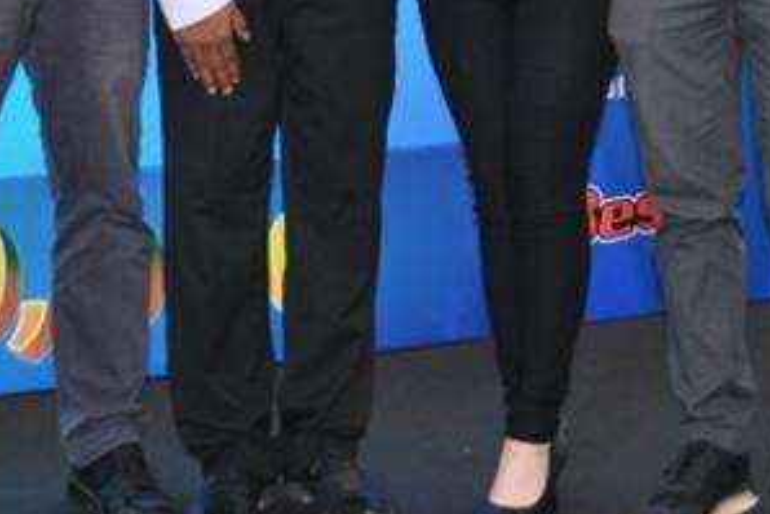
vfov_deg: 12.9
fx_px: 2225
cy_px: -102
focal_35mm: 104
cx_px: 447
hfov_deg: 19.6
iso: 200
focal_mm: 22
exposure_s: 1/60
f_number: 4
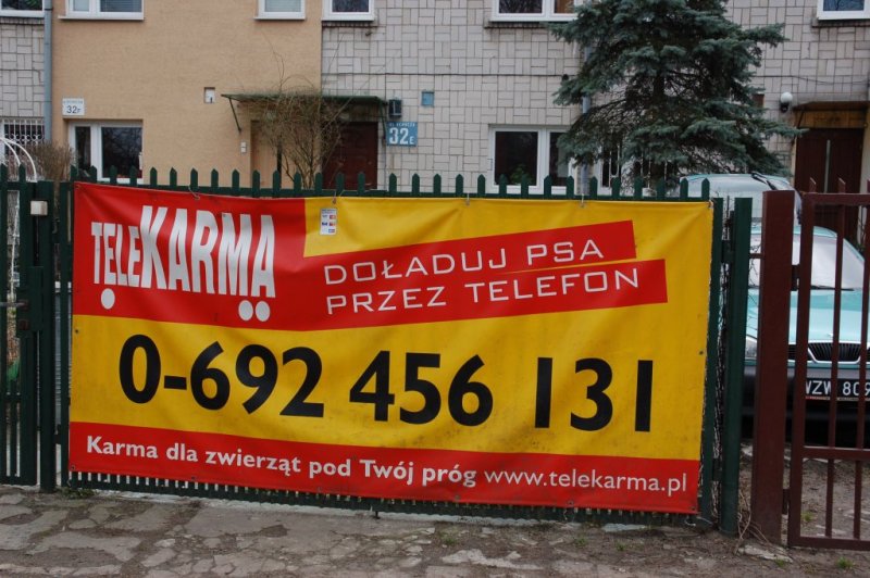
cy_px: 289
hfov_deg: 48.0
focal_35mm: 40
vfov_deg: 33.0
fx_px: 978
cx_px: 435
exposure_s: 1/100
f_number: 8
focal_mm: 27
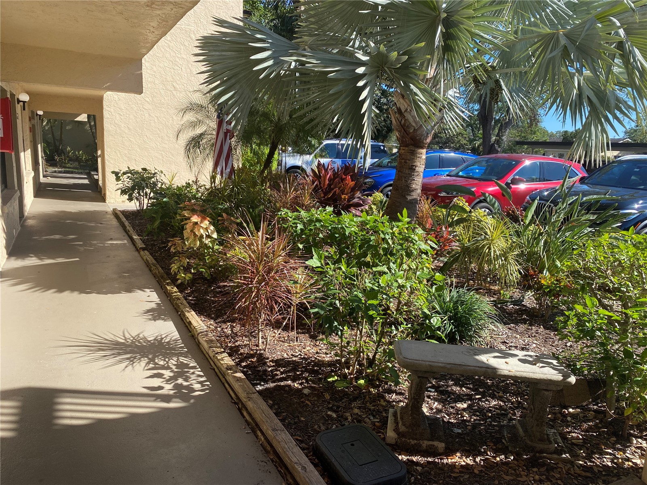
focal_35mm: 26
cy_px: 242
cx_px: 324
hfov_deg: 67.3
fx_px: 486
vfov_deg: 53.1
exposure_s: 1/1124
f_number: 1.8
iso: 32
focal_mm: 4.25
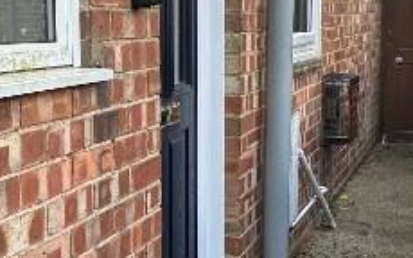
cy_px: 122
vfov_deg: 19.7
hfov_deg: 29.6
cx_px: 32
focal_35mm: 66
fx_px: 743
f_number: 2.2
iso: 40
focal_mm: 2.22
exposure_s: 1/254
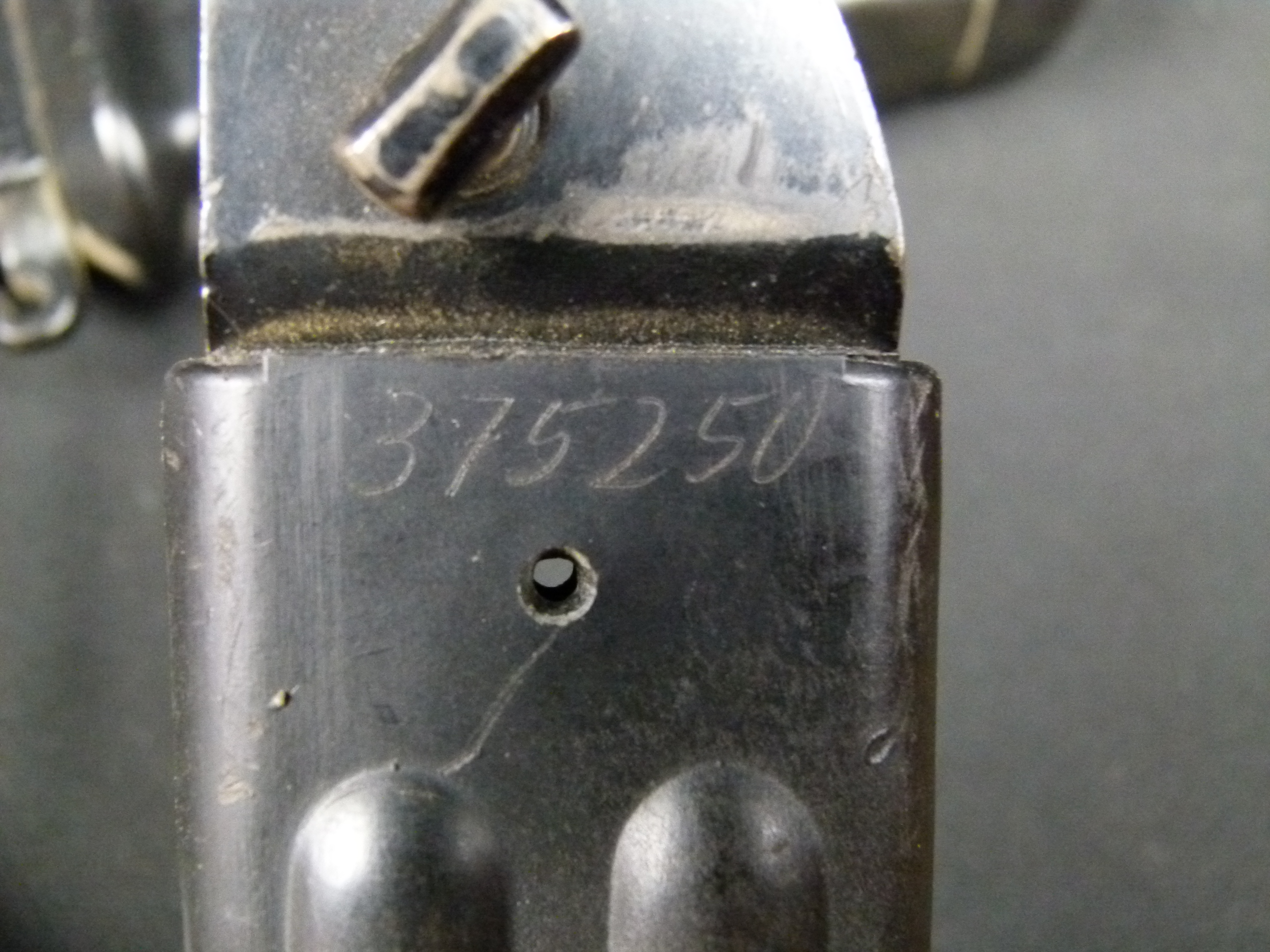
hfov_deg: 41.2
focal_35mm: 46
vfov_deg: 31.5
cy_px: 476
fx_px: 1688
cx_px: 635
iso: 800
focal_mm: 8.3
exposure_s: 1/20
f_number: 3.2
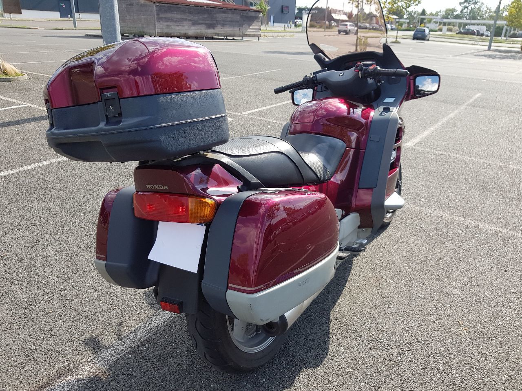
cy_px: 196
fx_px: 392
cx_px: 261
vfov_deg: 53.1
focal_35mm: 26
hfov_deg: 67.3
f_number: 1.7
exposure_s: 1/948
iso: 40
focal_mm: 4.2
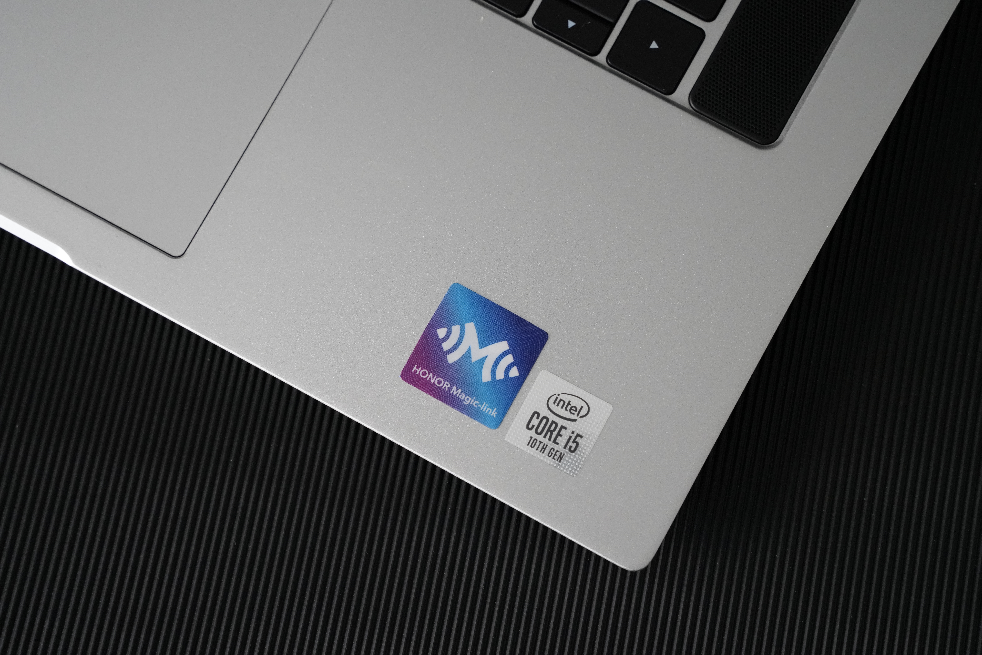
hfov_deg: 27.0
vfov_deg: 18.2
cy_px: 328
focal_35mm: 75
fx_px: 2046
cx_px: 491
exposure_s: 1/250
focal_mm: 75
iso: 6400
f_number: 9
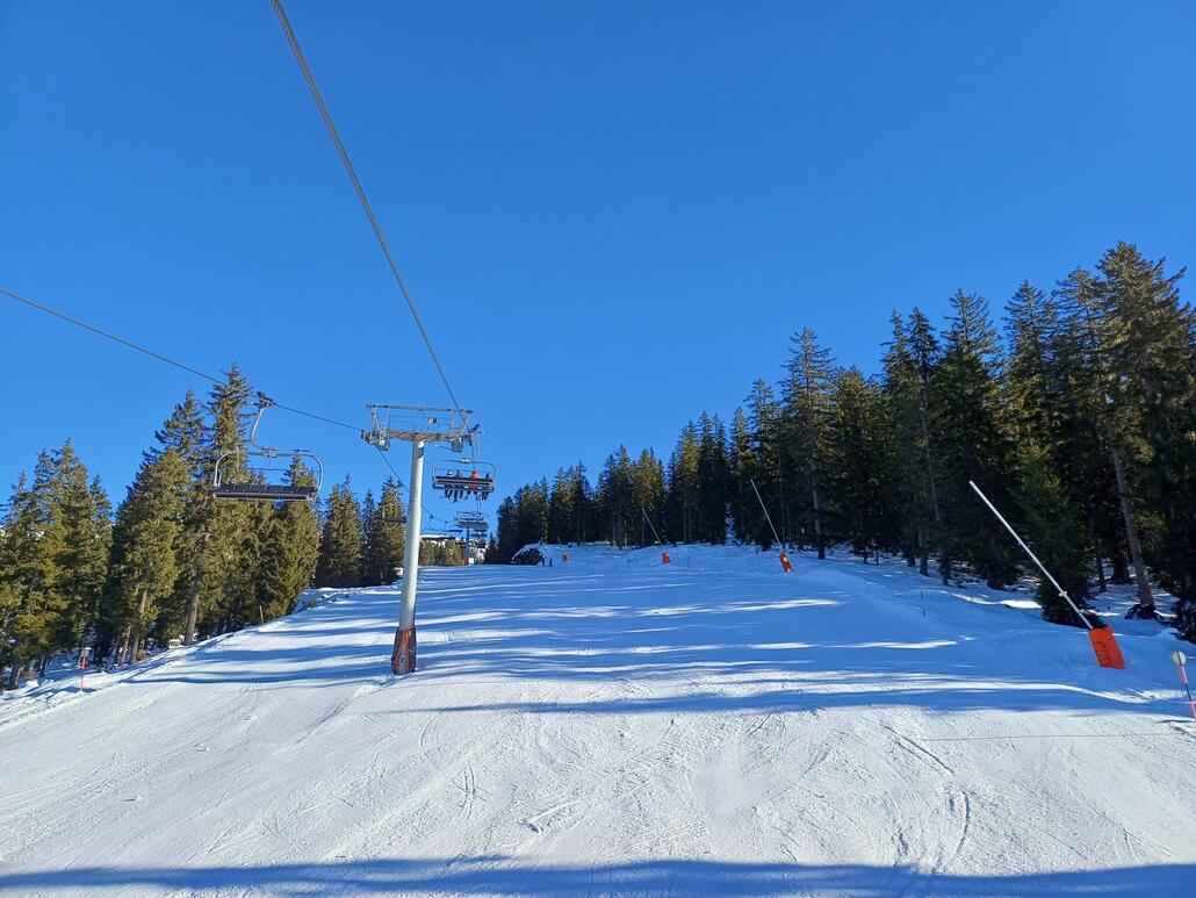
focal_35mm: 25
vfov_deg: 54.9
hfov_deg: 69.4
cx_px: 598
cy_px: 449
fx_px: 864
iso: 50
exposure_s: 1/1353
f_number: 1.8
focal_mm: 4.65
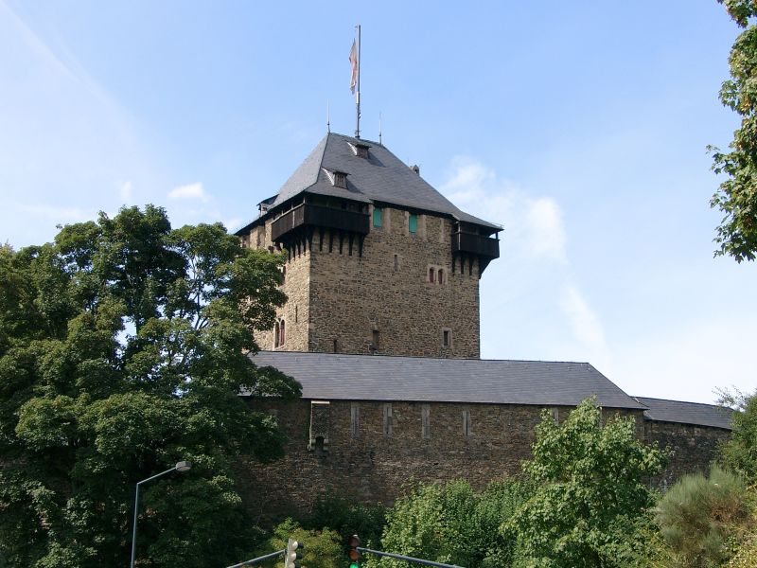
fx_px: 1159
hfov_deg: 36.2
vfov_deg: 27.5
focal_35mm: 53
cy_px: 284
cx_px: 378
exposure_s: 1/419
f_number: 4
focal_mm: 11.05
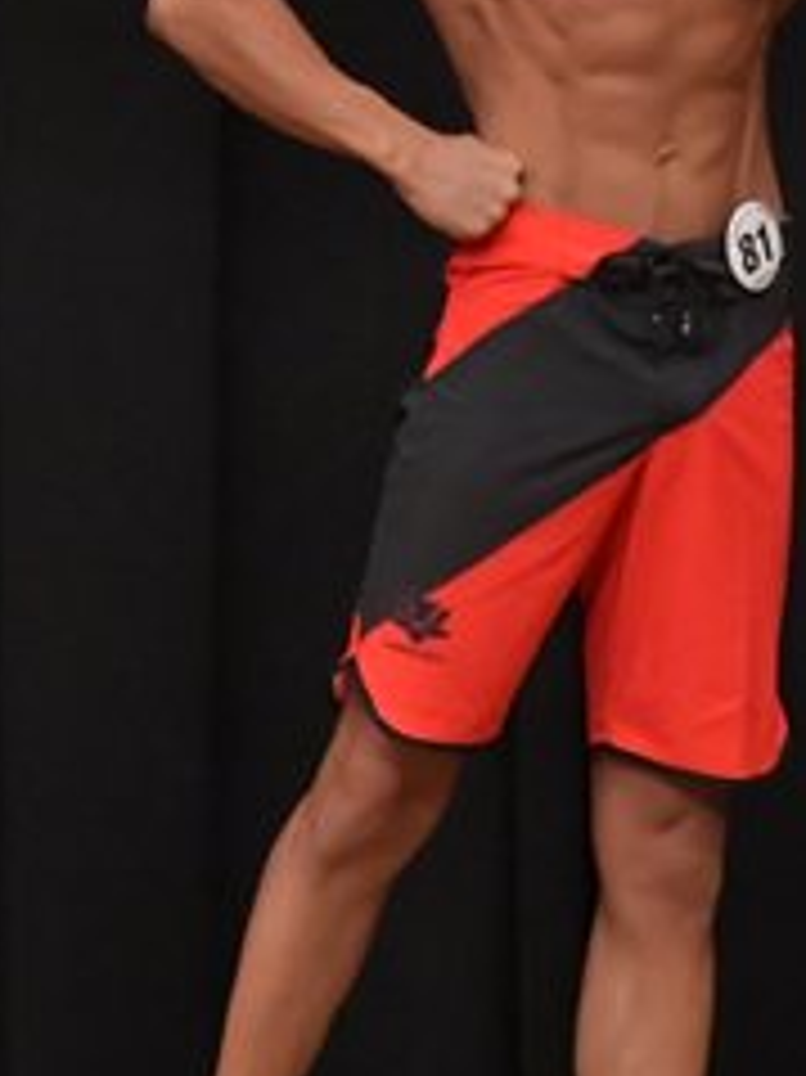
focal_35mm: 842
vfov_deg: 2.4
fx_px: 26164
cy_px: 338
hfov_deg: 1.8
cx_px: 417
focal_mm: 180
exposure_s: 1/400
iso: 6400
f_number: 5.6
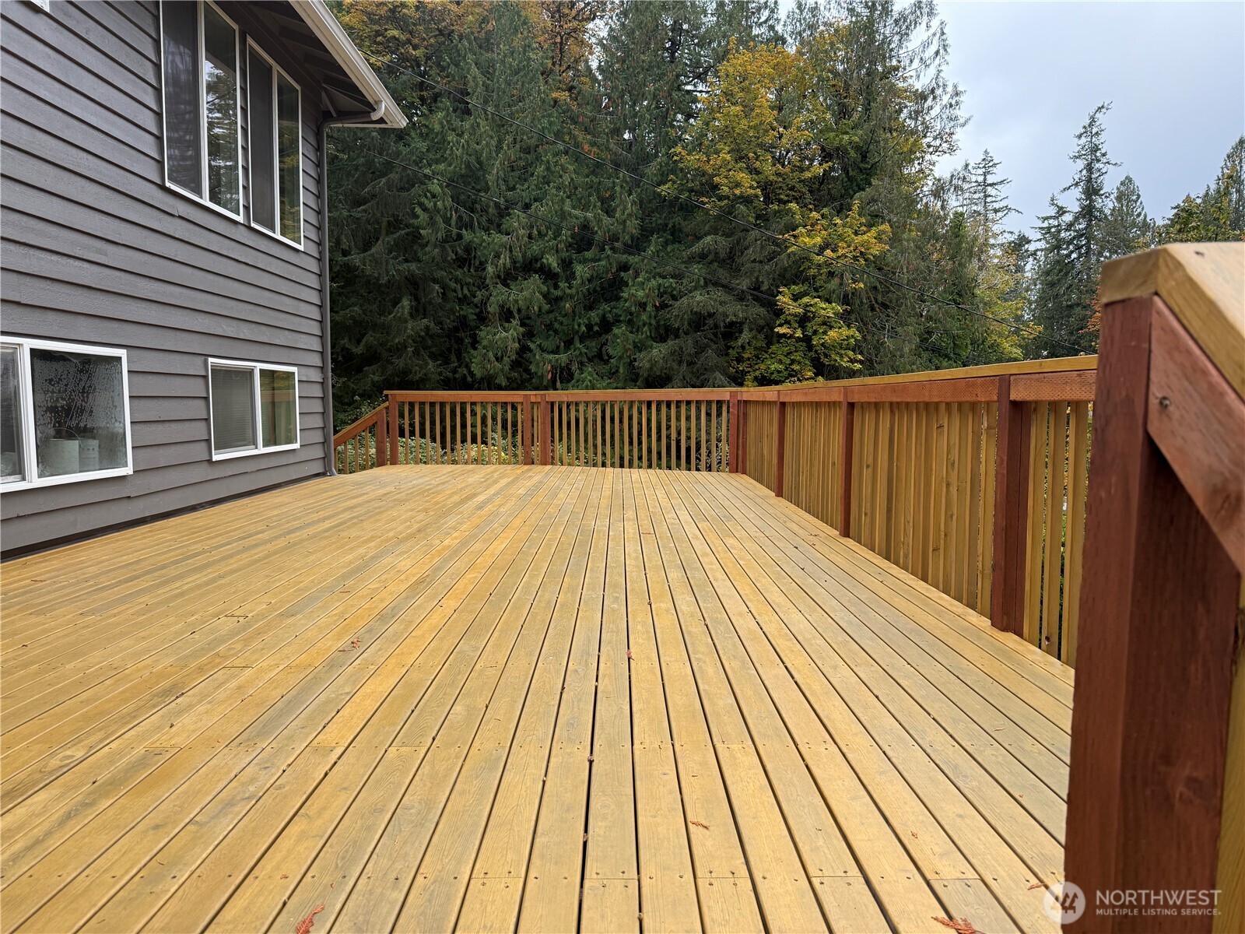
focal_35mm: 24
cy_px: 467
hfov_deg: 71.6
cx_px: 622
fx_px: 863
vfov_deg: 56.8
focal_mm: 6.76
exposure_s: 1/379
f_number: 1.78
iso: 100
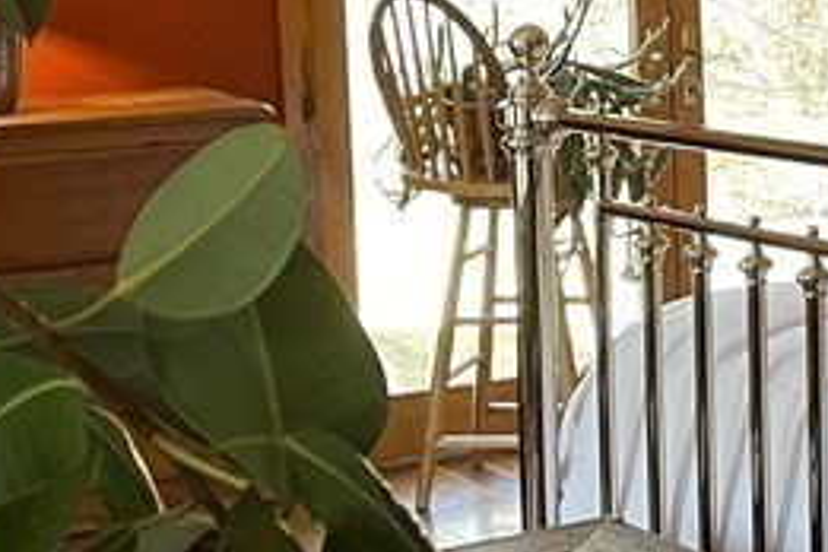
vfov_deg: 12.9
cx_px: 1174
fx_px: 2438
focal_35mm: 106
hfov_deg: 17.6
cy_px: 124
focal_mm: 5.1
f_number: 1.6
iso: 200
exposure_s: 1/60
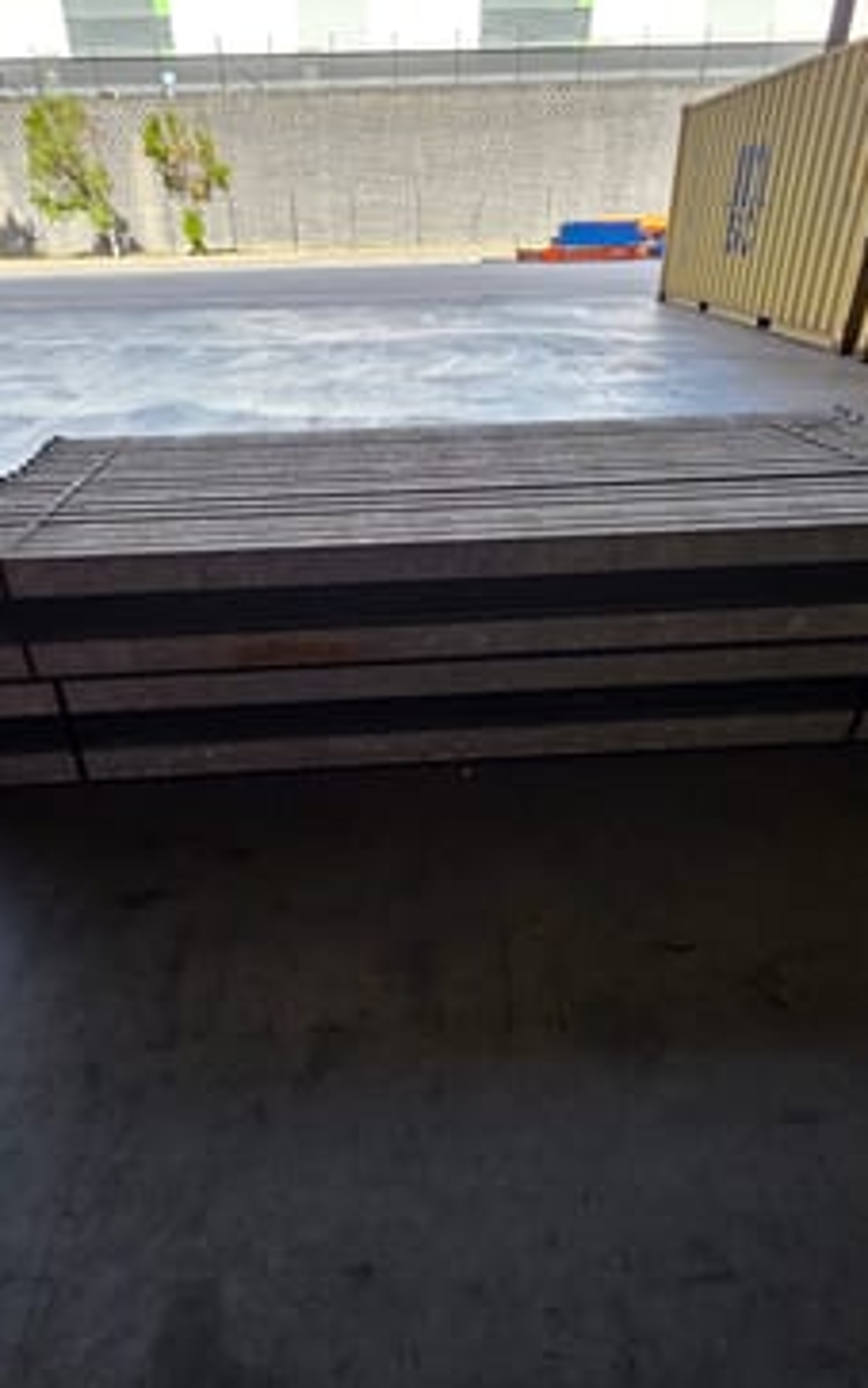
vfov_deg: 88.0
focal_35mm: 19
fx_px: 719
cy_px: 679
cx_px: 398
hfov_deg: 62.1
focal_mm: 2.2
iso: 100
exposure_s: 1/719
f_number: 1.9
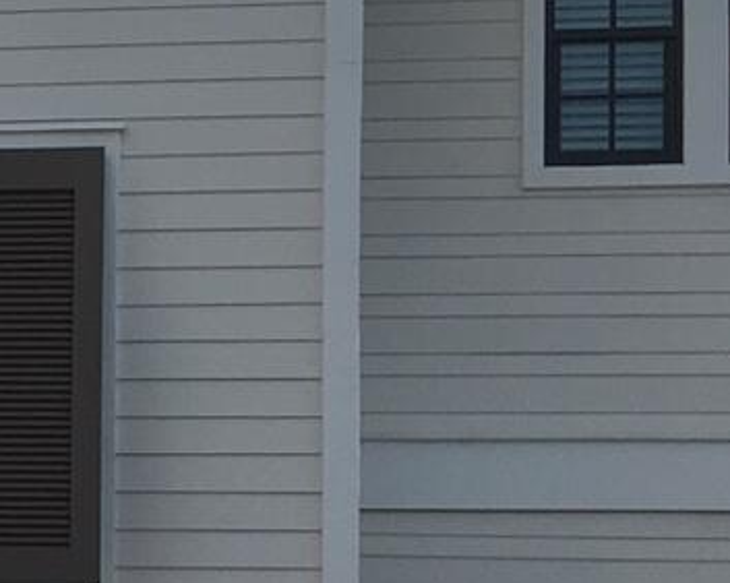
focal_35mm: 154
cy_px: 626
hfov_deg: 11.5
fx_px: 3325
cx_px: -662
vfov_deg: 9.9
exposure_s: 1/1479
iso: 25
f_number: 2.2
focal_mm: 4.15
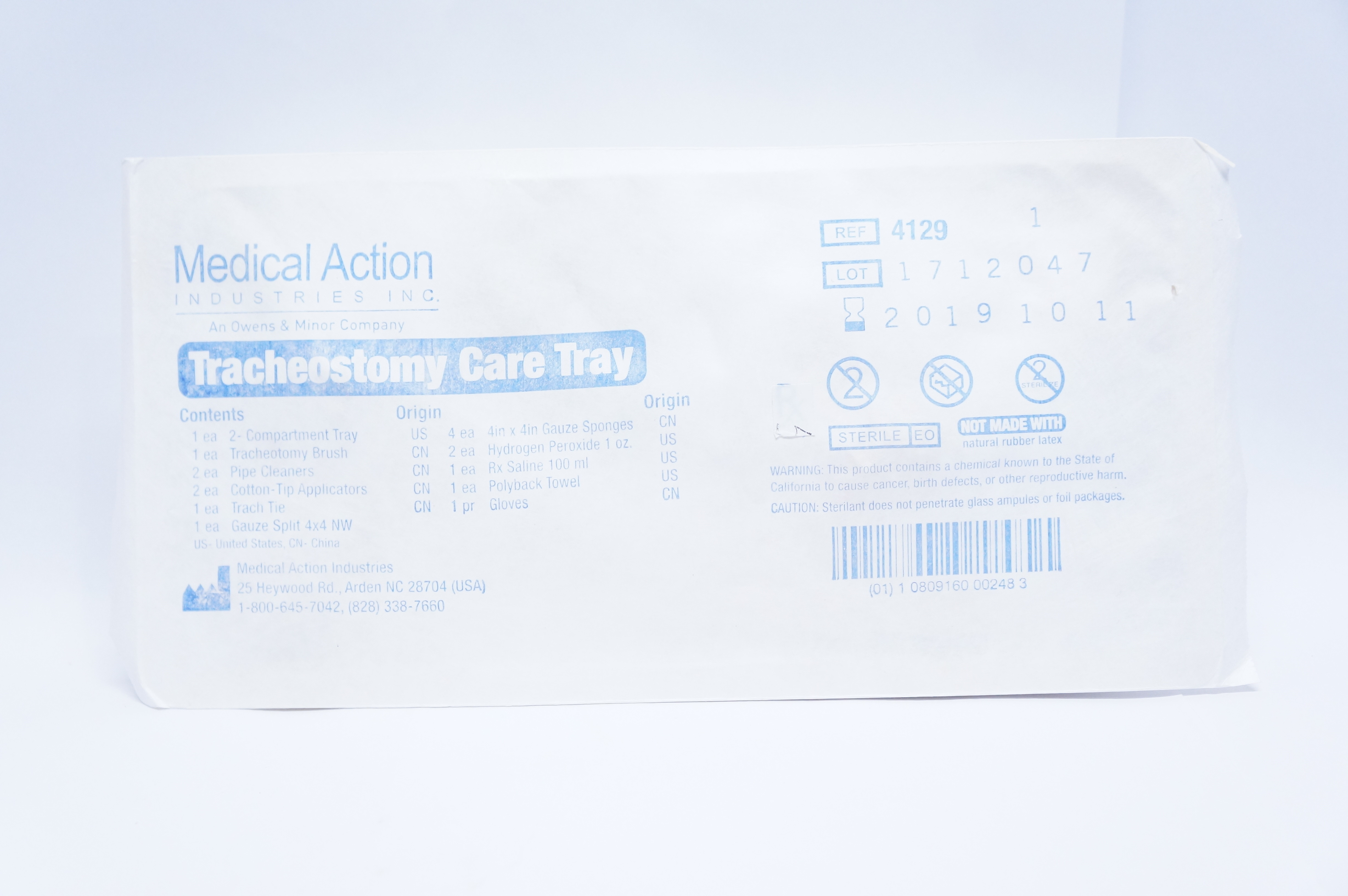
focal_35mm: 38
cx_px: 674
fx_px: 1403
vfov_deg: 35.4
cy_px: 448
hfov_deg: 51.3
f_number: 4
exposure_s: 1/200
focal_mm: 25
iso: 1600
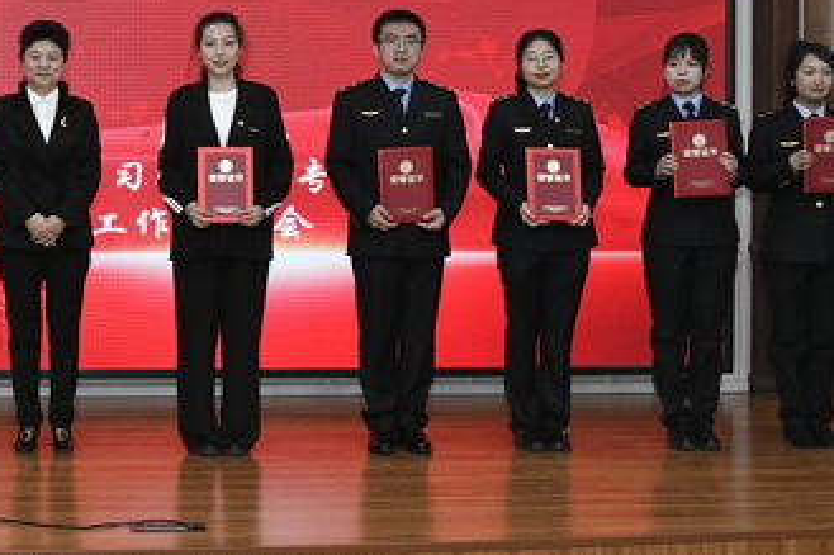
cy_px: 132
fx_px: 1690
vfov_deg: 18.5
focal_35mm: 73
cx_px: 43
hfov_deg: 26.5
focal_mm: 32
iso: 3200
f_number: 8
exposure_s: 1/125
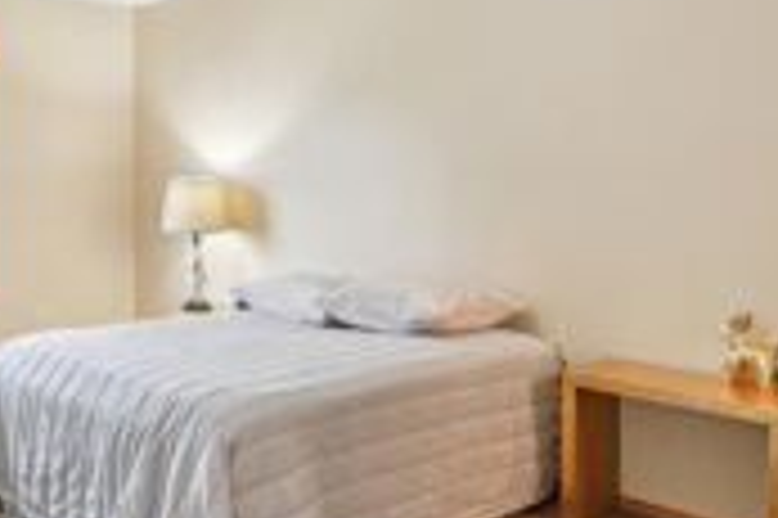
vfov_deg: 35.5
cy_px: 169
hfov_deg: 46.6
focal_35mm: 37
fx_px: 799
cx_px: 72
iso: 400
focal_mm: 16
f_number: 8
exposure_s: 1/15
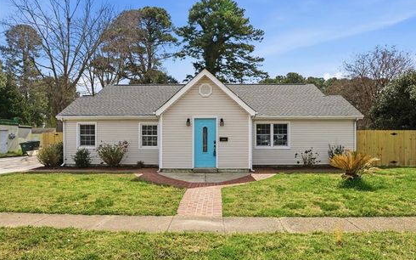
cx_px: 207
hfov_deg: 72.6
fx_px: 283
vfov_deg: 49.2
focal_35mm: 25
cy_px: 133
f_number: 9
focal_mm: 16
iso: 250
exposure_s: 1/800
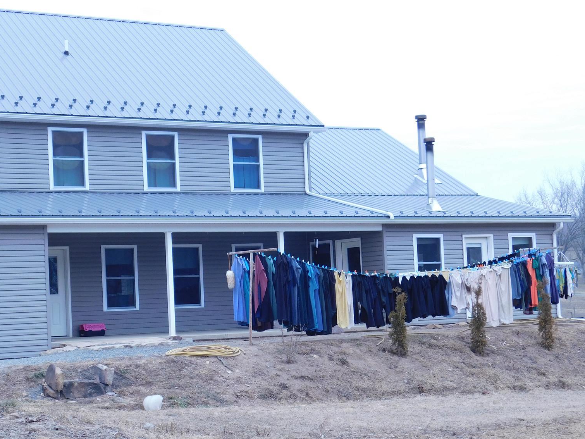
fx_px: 1352
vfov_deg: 18.4
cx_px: 208
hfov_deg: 24.3
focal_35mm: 80
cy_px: 257
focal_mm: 10.4
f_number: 4
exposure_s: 1/125
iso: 125
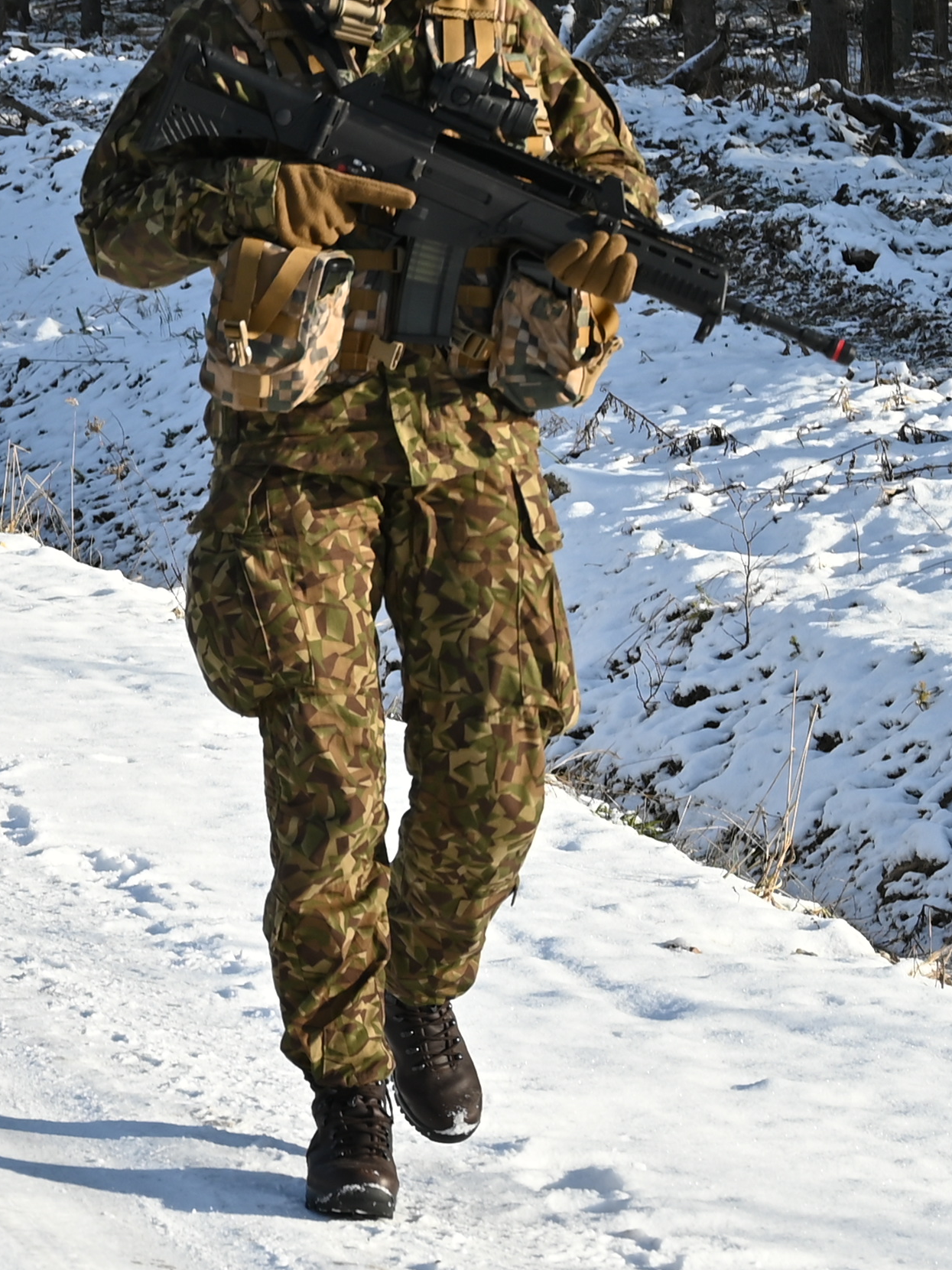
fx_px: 6417
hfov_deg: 8.3
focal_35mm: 175
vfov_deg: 11.3
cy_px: 308
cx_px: -386
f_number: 7.1
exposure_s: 1/320
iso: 100
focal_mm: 50
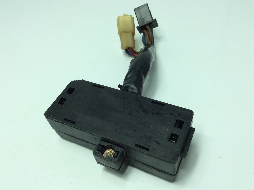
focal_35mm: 32
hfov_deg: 56.9
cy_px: 95
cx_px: 127
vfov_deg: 44.1
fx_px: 234
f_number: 2.4
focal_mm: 3.3
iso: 32
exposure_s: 1/454
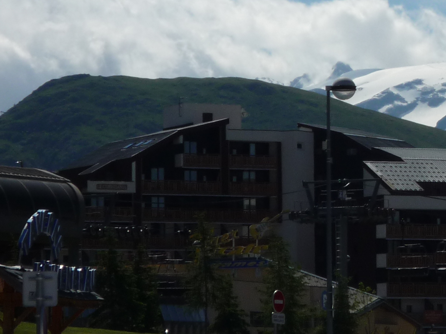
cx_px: 607
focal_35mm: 237
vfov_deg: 6.3
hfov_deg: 8.2
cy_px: 83
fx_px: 3053
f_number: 7.1
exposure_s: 1/800
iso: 100
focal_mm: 14.2
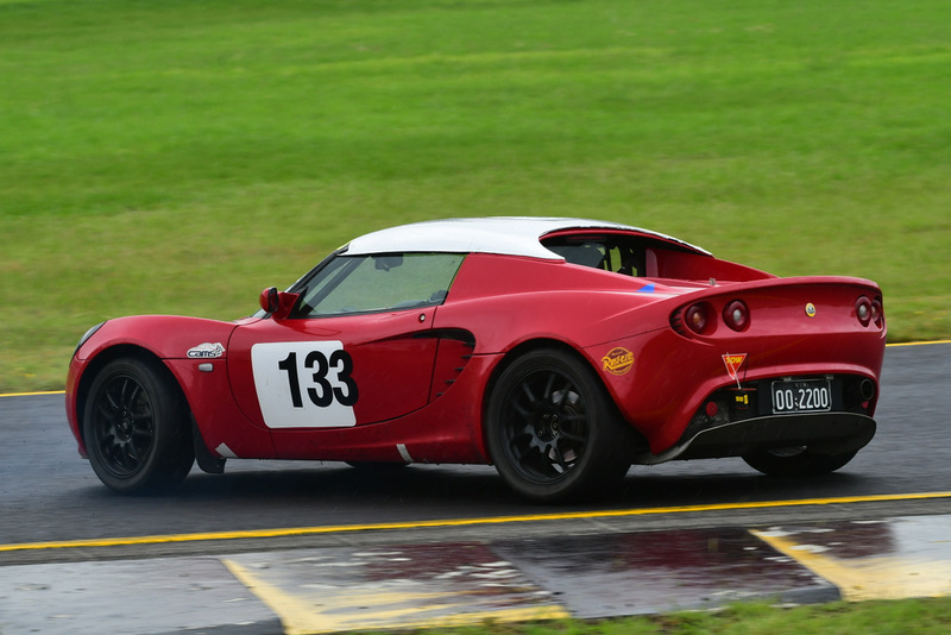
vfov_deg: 4.6
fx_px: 7927
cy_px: 318
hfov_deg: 6.9
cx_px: 476
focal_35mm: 300
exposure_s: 1/250
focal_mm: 200
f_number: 11
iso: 400
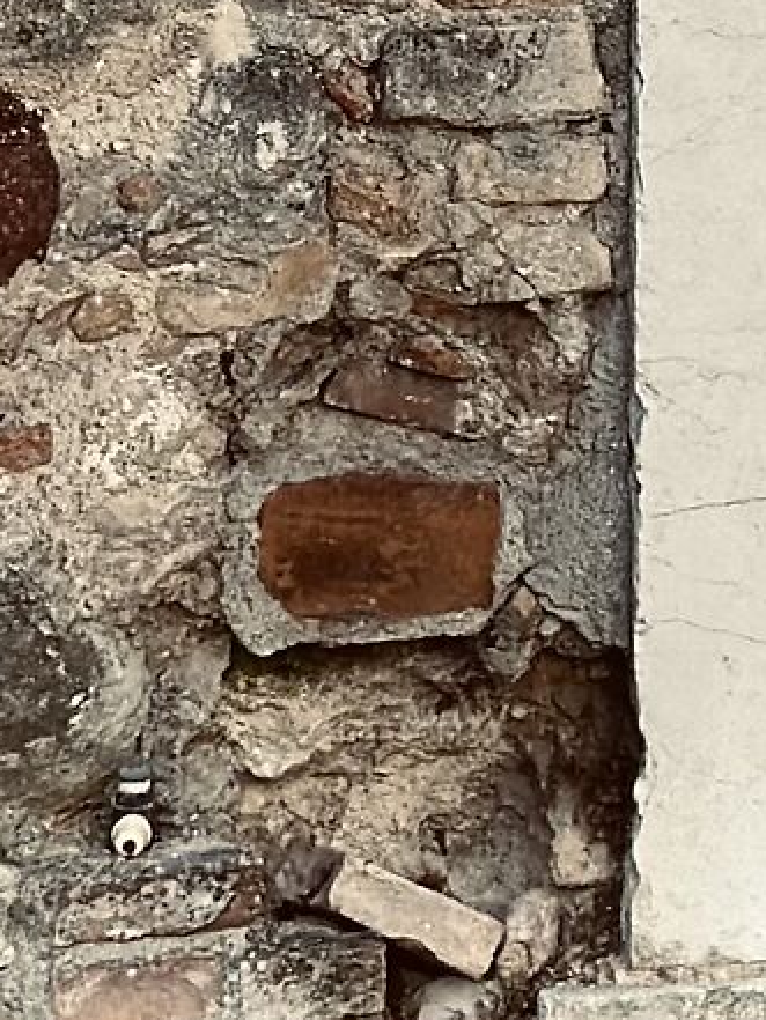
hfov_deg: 5.5
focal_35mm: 261
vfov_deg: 7.3
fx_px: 7697
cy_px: -944
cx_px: 1814
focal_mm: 6.86
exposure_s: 1/1289
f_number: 1.78
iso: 80
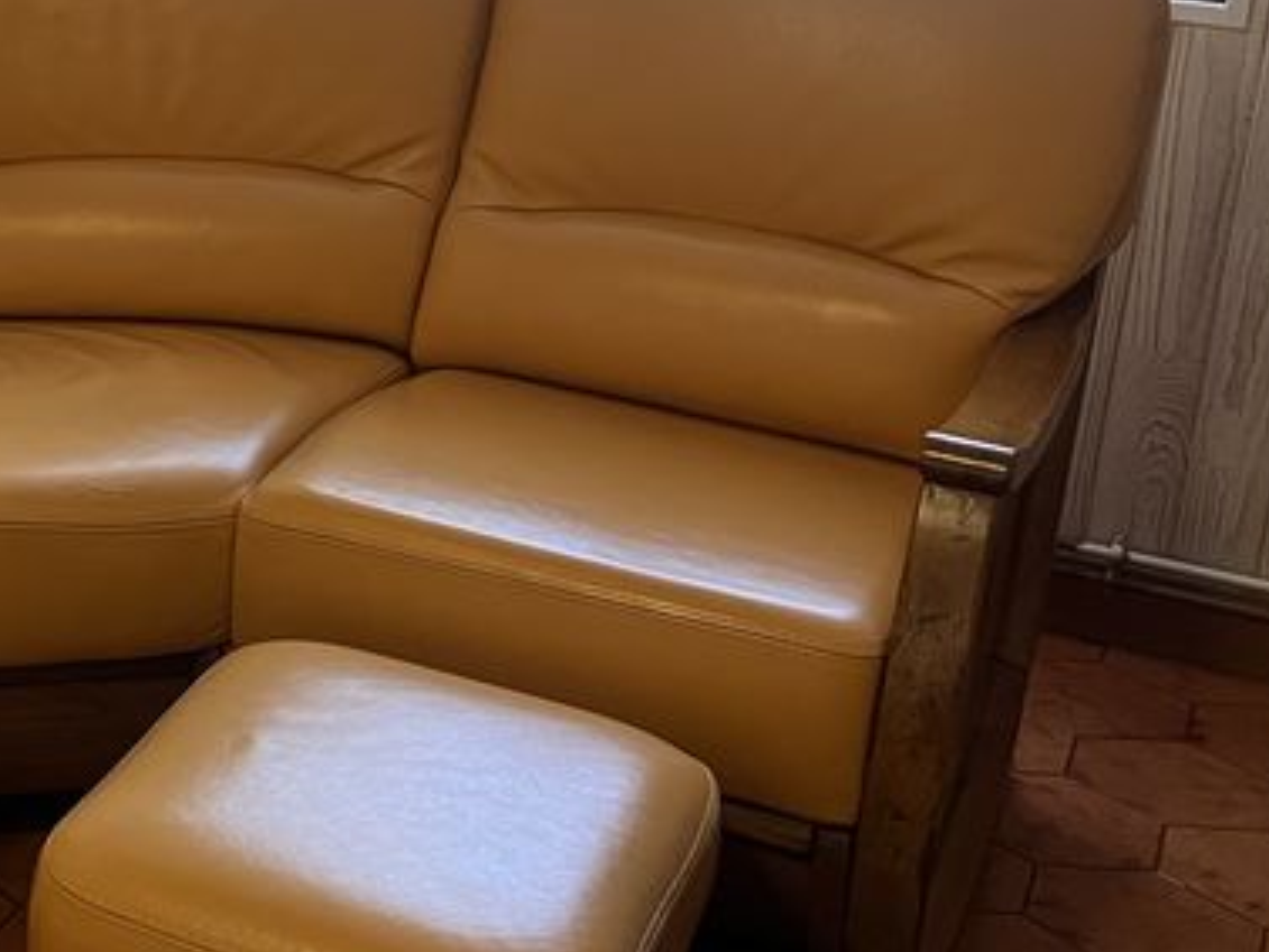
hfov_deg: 24.5
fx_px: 2530
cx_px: -390
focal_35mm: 69
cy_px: 172
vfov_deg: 21.0
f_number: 1.5
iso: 250
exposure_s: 1/50
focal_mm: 5.7
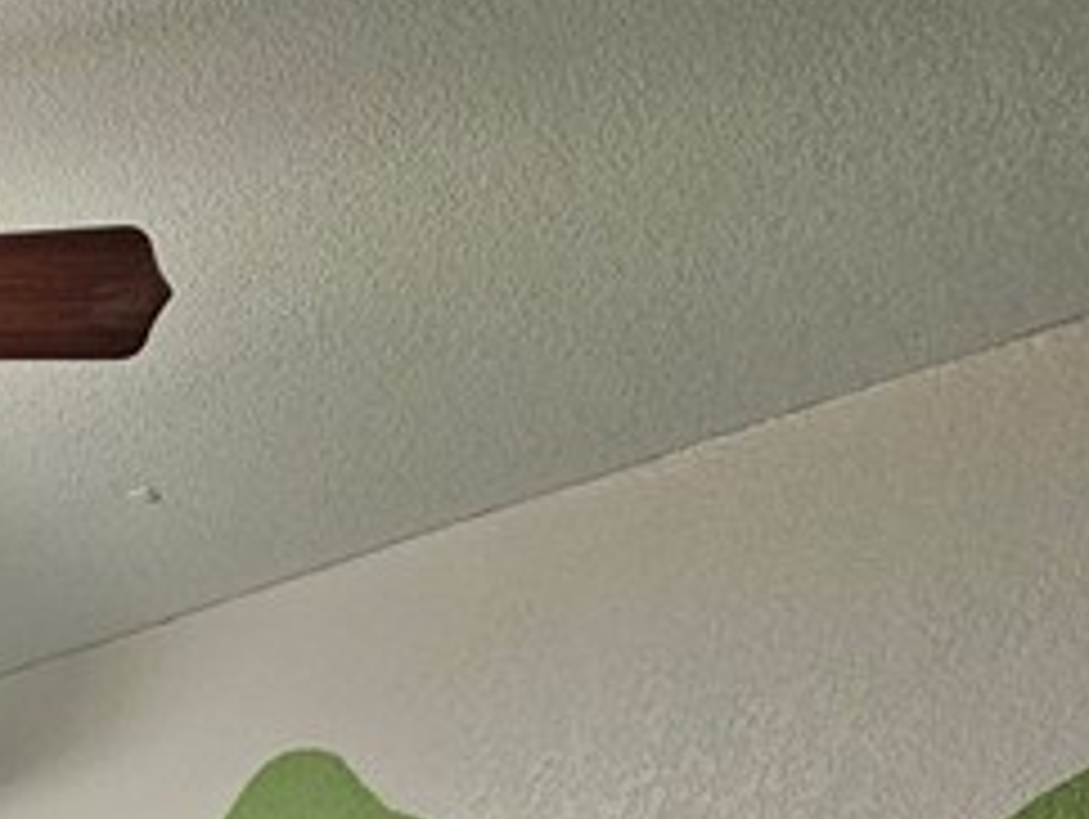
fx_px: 1732
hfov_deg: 26.7
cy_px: 1656
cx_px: -482
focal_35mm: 55
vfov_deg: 17.9
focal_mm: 2.2
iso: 250
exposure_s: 1/60
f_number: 2.2
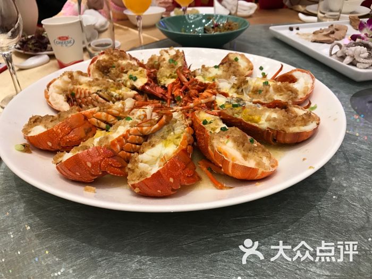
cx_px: 186
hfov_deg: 63.4
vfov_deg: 49.7
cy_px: 140
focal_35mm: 28
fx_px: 301
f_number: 1.8
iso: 25
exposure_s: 1/33
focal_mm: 3.99
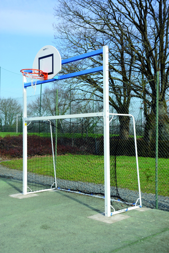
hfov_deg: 29.8
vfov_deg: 43.6
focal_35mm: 45
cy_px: 126
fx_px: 317
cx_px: 84
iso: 200
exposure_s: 1/400
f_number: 7.1
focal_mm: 45
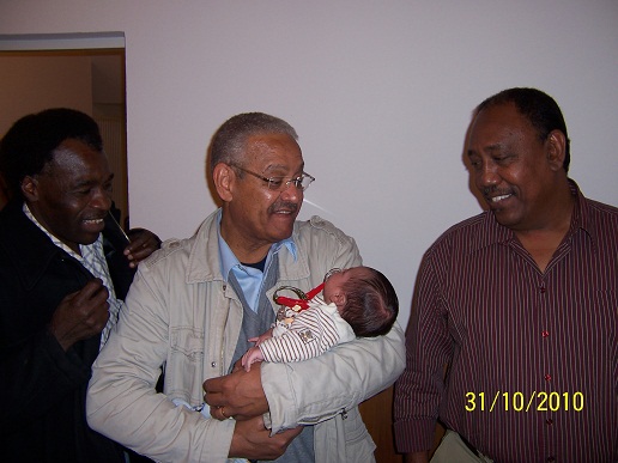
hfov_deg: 55.4
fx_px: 589
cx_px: 309
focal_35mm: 33
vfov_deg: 42.9
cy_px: 232
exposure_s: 1/60
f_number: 2.8
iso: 80
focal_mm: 5.5
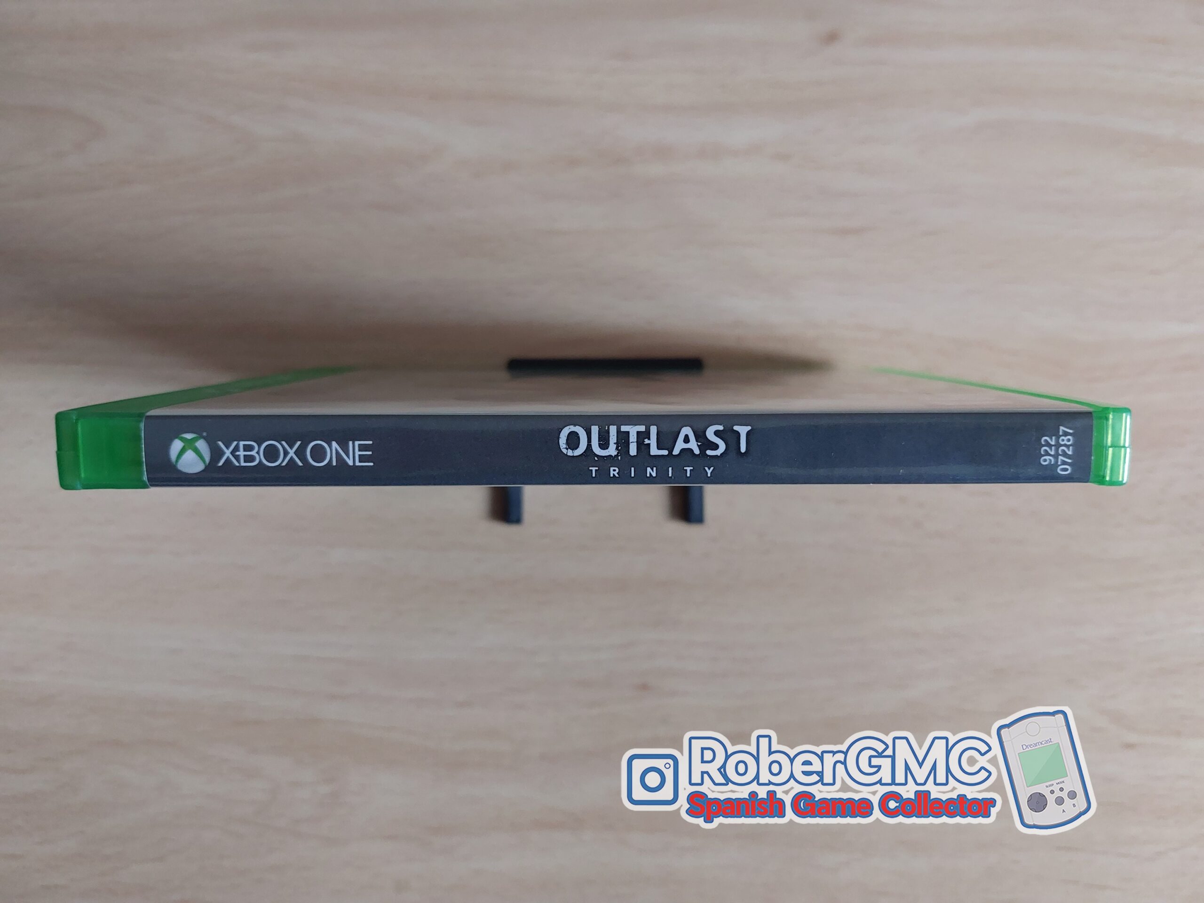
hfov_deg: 69.4
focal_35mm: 25
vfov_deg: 54.9
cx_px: 602
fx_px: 870
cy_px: 452
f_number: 1.8
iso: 500
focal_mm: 5.23
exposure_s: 1/50
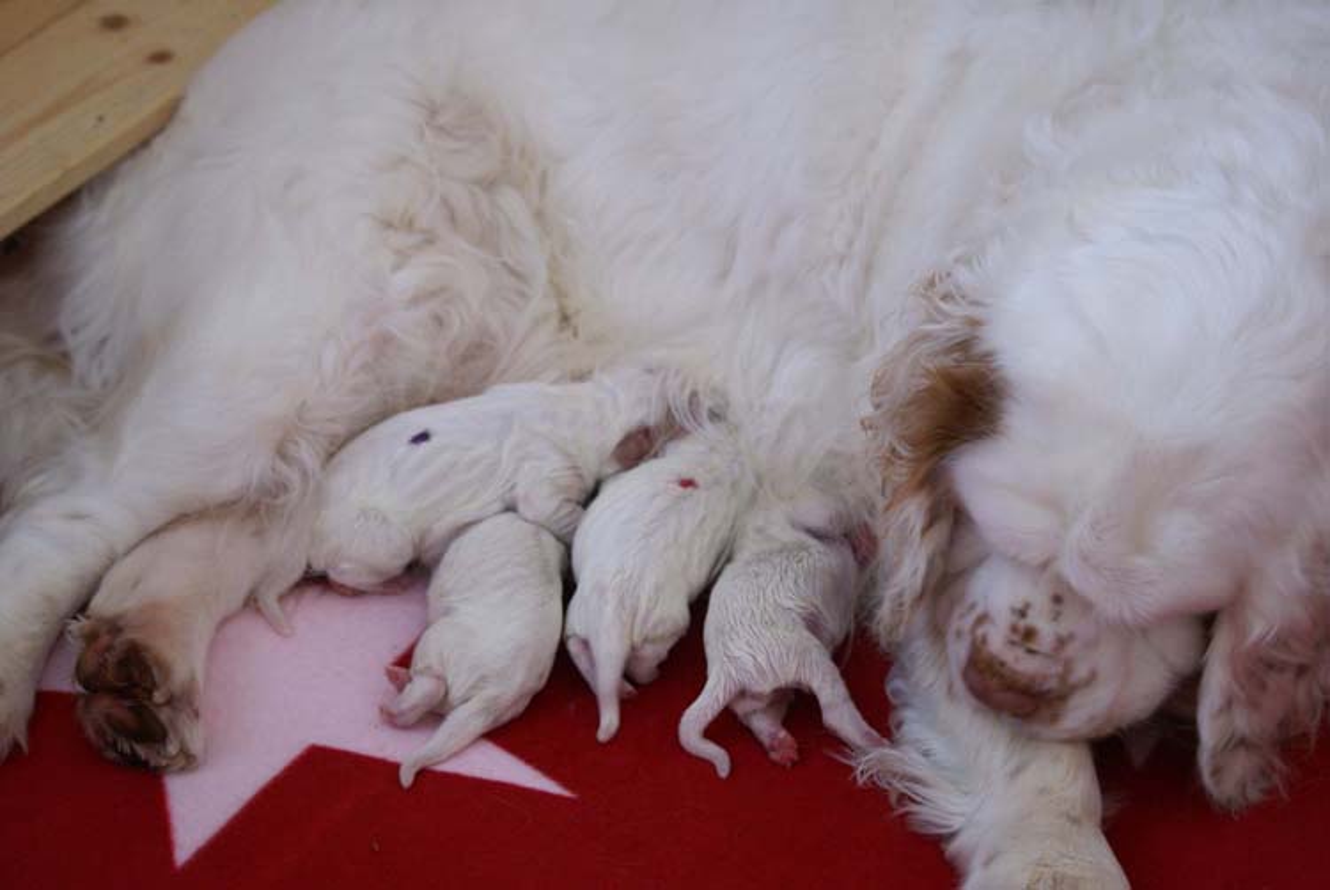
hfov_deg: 18.2
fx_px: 4161
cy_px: 445
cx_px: 665
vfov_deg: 12.2
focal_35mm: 112
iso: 400
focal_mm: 75
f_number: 4
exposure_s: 1/50
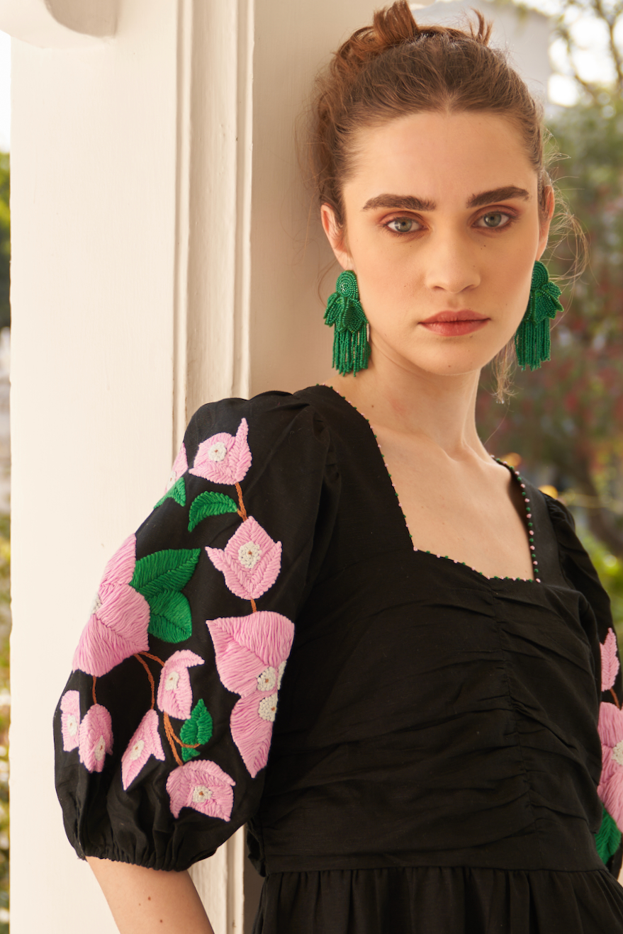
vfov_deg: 44.5
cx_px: 305
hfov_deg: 30.5
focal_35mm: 44
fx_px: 1142
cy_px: 465
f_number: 2.8
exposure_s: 1/400
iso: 50
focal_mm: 29
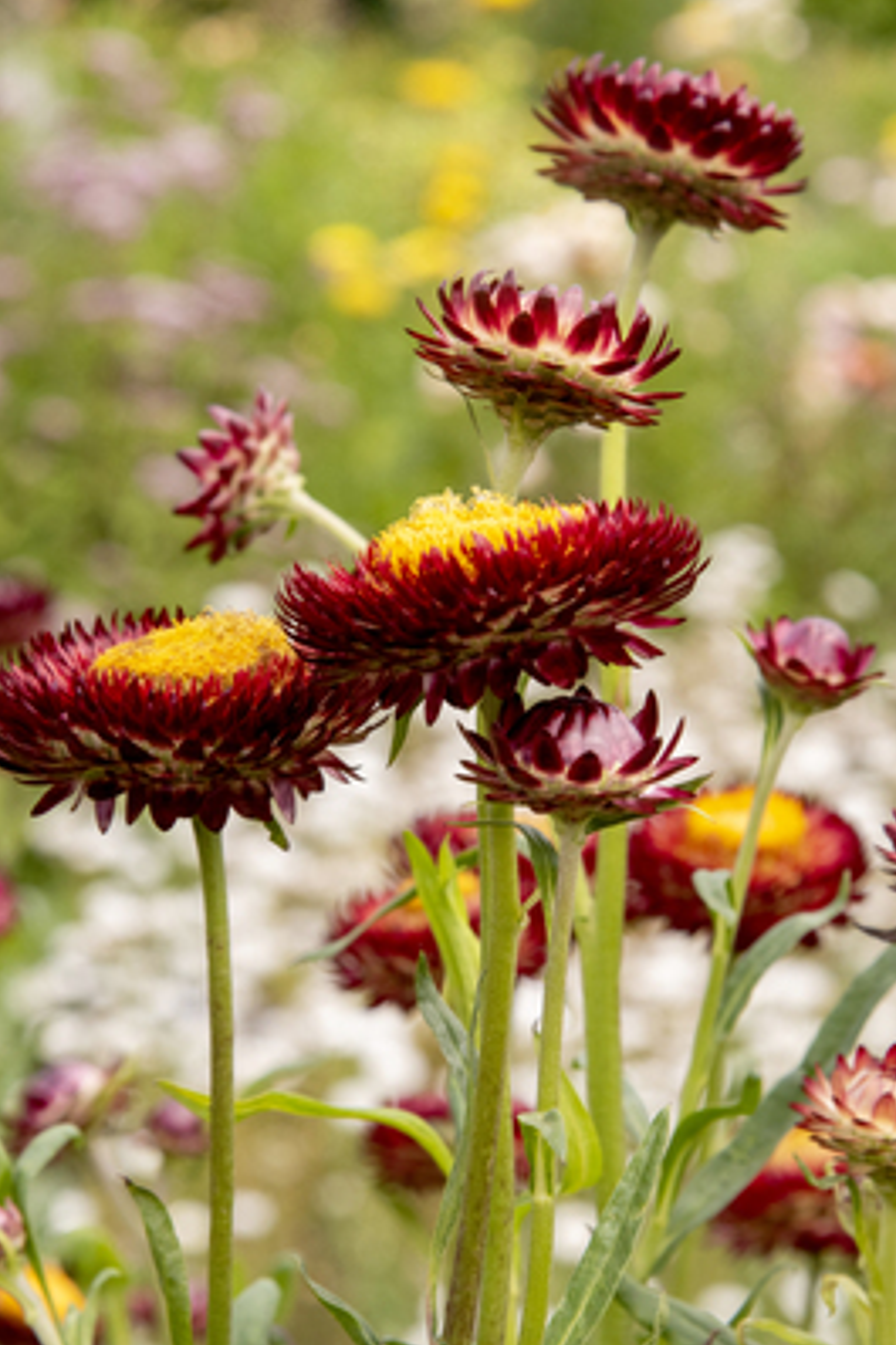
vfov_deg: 11.4
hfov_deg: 7.6
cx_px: 480
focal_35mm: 181
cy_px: 672
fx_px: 6763
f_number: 13
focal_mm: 120
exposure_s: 1/250
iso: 720
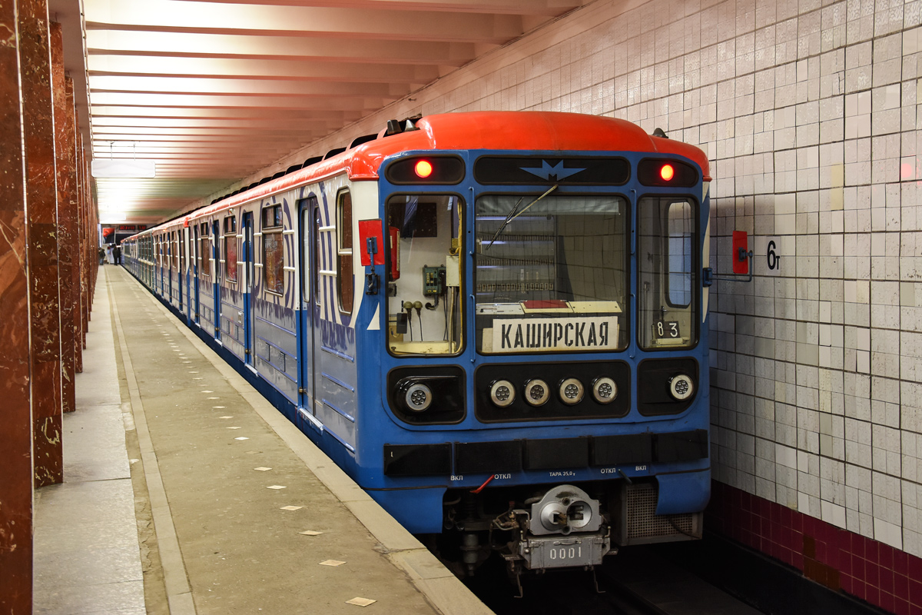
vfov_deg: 28.1
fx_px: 1229
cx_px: 461
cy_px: 308
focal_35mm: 48
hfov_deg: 41.1
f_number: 4.2
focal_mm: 32
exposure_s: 1/30
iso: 640
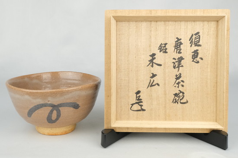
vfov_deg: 44.9
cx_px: 119
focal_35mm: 29
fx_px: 192
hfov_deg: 63.7
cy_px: 79
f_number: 11
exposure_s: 1/34
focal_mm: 19.2
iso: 1600
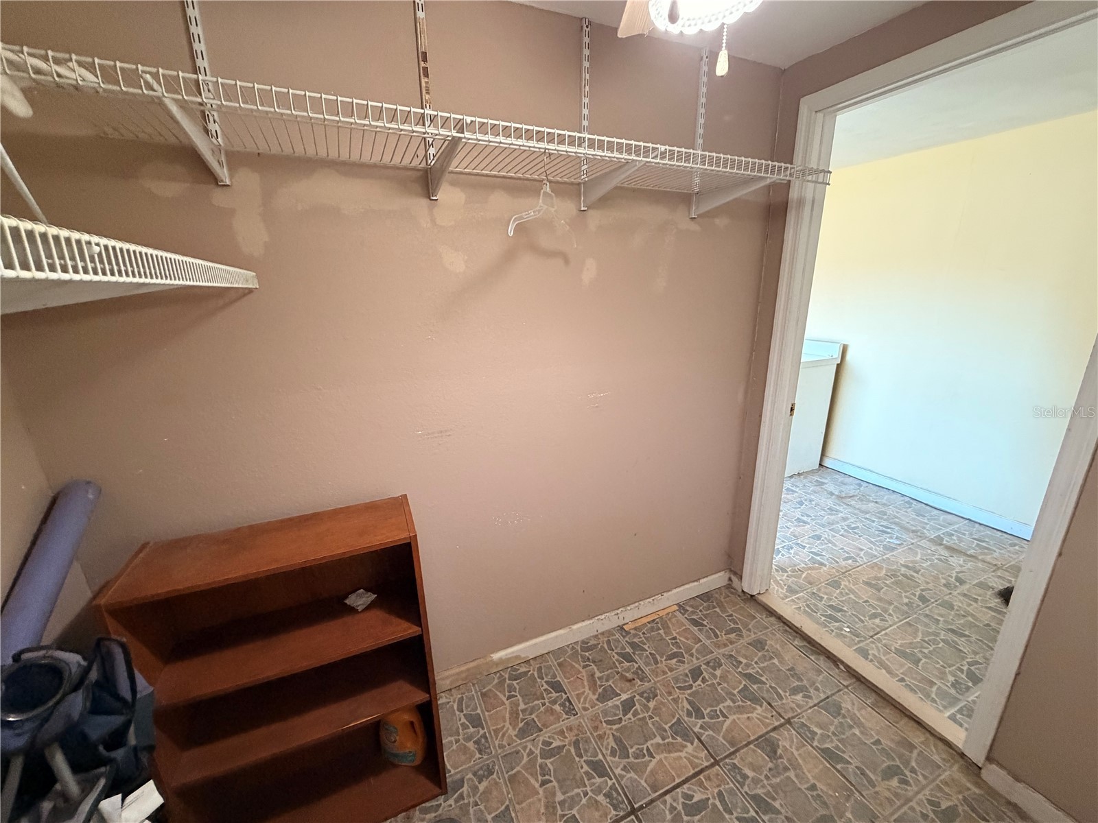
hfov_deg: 102.1
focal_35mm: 14
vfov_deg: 85.7
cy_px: 412
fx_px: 444
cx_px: 549
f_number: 2.2
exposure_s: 1/60
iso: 500
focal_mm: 2.22
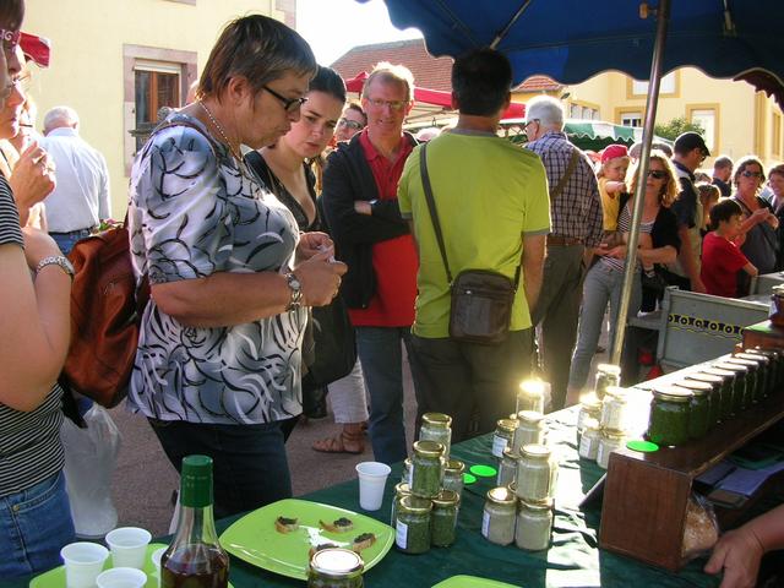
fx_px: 793
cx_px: 392
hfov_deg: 52.6
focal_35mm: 35
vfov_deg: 40.7
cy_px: 294
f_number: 2.8
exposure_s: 1/130
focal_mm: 5.8
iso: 50
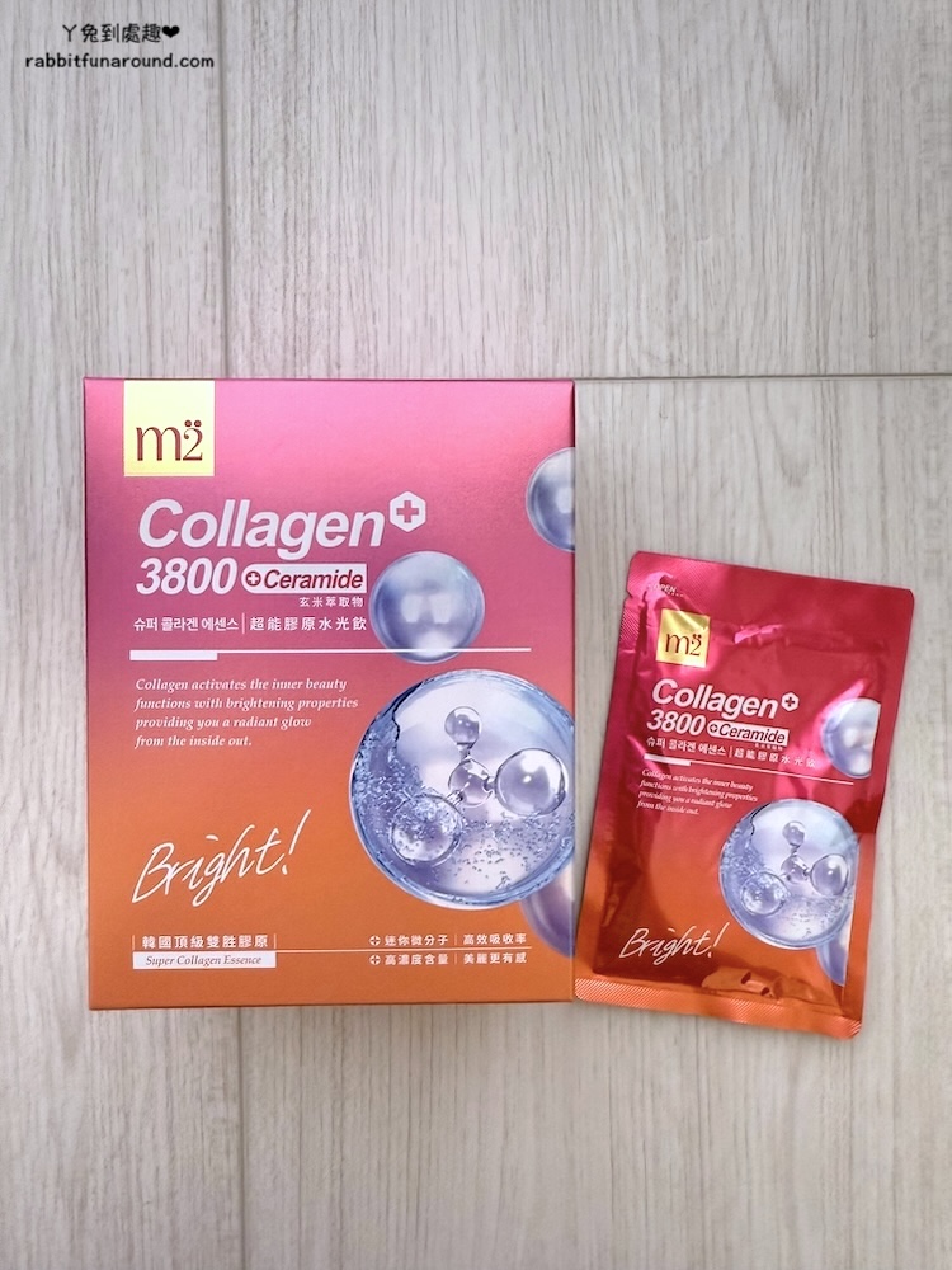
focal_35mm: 24
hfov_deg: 56.8
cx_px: 476
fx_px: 880
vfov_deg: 71.6
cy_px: 635
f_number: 2.2
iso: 250
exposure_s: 1/60
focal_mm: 2.22
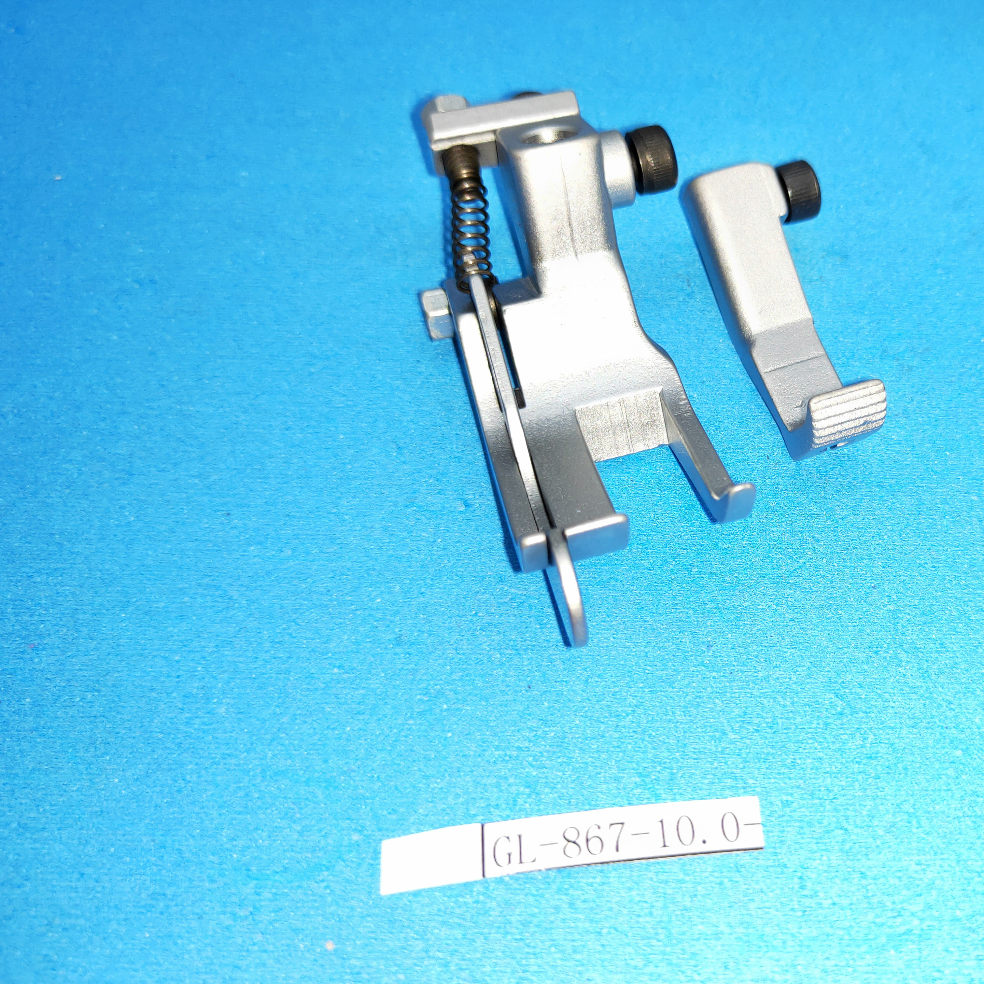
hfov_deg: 50.8
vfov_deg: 52.5
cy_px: 483
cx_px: 714
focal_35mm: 31
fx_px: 997
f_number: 1.7
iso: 100
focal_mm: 3.97
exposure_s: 1/100
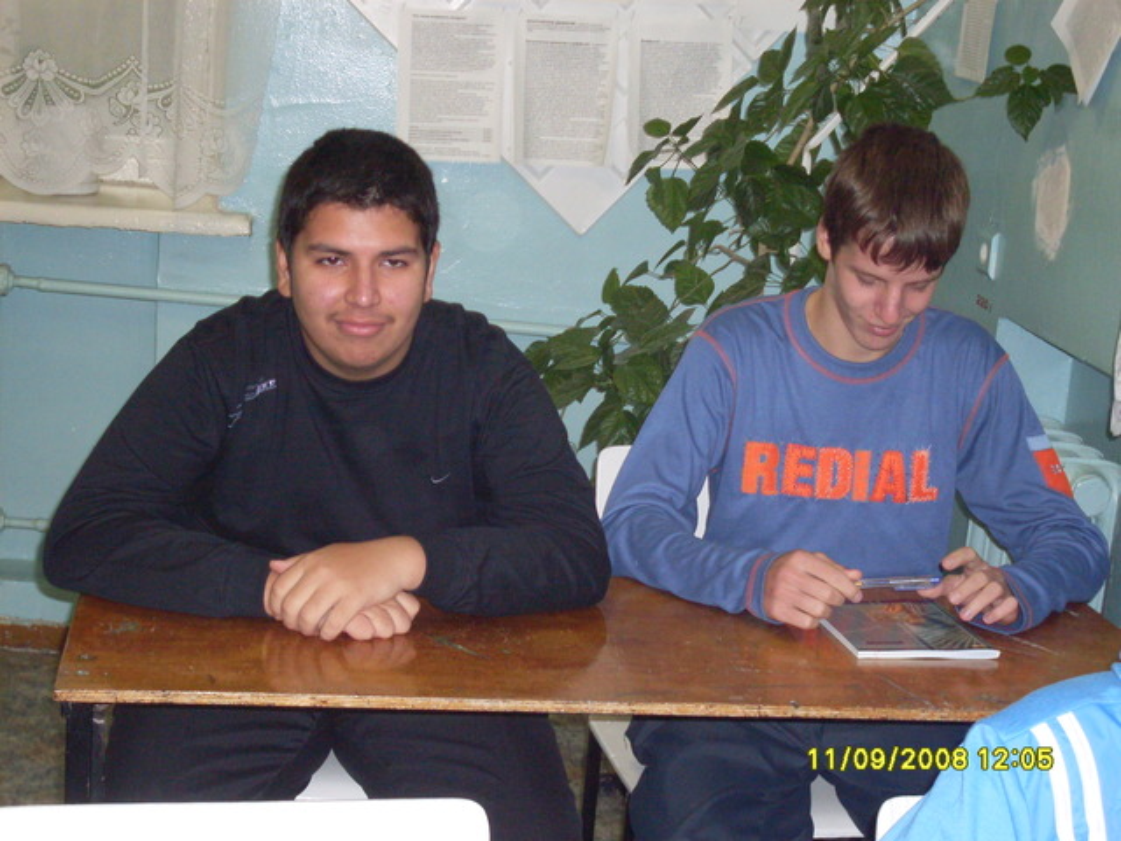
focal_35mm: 81
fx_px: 2623
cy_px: 420
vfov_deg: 18.2
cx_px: 560
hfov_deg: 24.1
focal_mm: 13.5
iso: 240
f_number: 4
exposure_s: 1/60
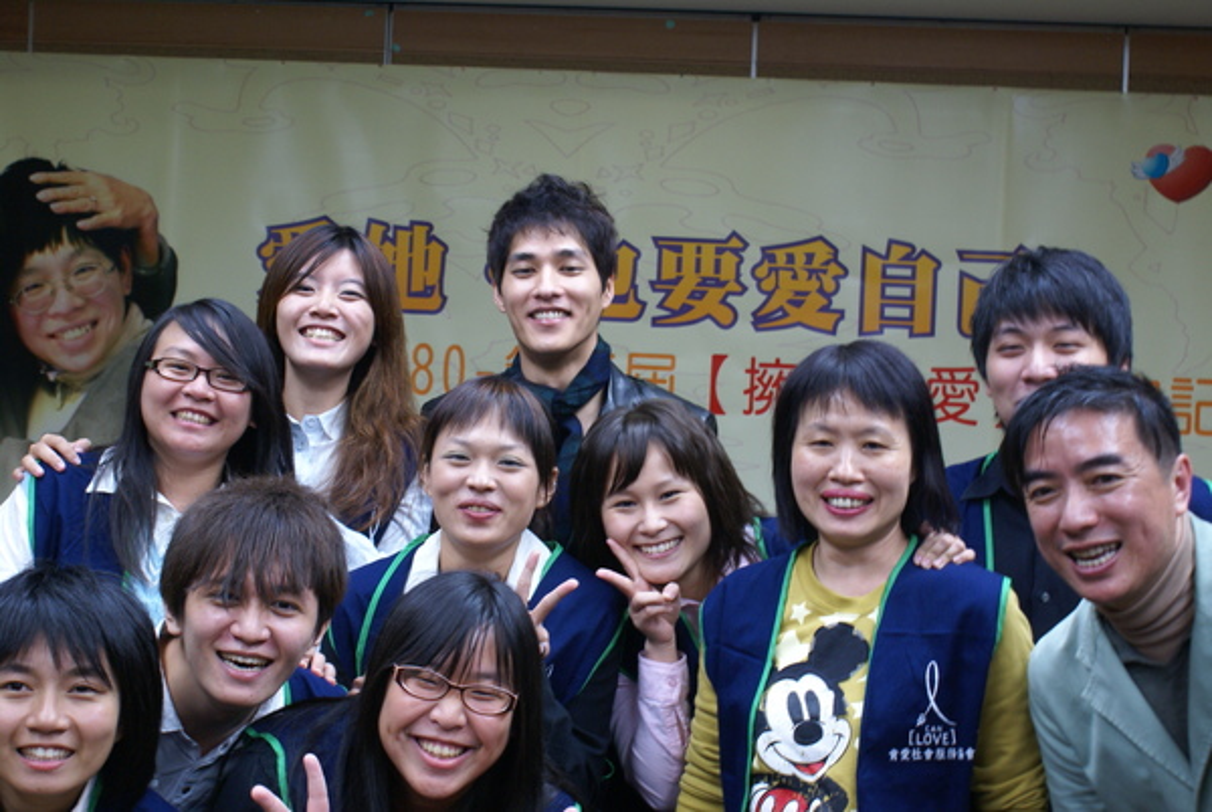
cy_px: 406
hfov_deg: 37.8
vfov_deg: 25.8
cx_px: 606
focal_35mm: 52
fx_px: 1770
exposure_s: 1/20
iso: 400
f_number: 5.6
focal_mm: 35
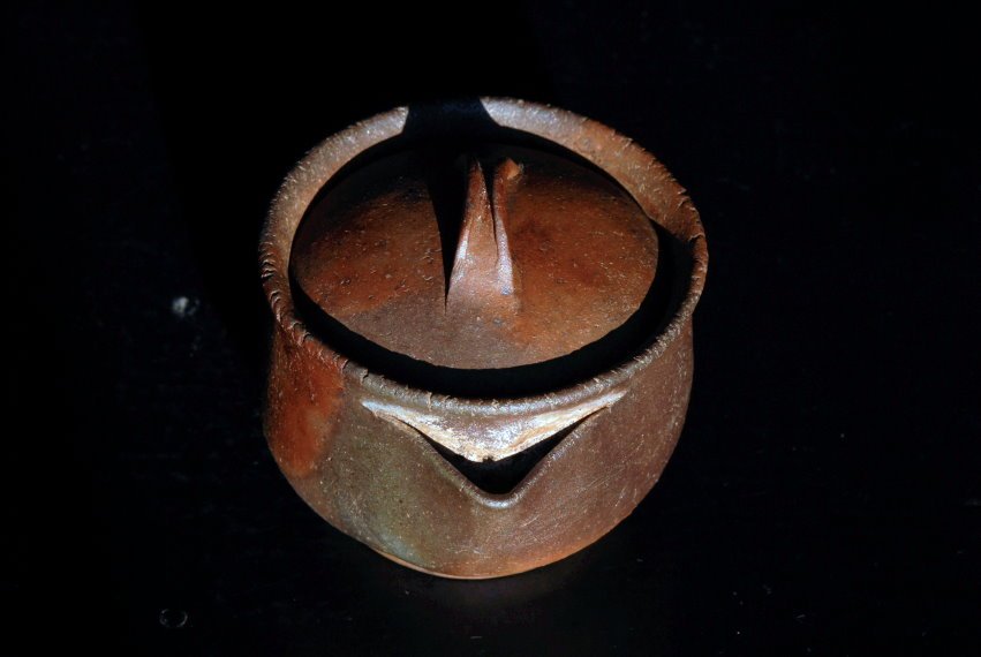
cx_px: 490
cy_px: 328
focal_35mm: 158
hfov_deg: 13.0
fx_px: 4298
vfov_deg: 8.7
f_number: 16
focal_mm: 105
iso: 400
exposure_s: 1/160
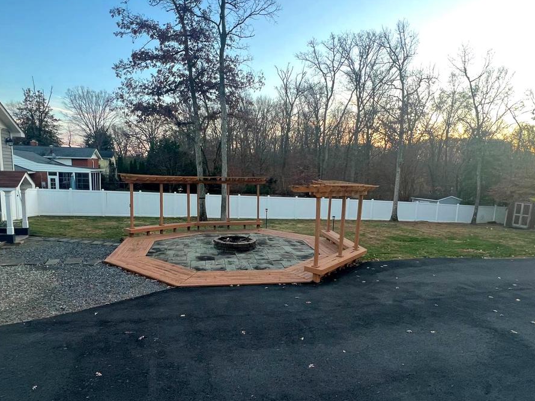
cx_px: 265
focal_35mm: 21
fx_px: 325
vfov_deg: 63.3
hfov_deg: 79.0
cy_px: 222
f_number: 1.8
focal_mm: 1.57
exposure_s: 1/99
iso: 100
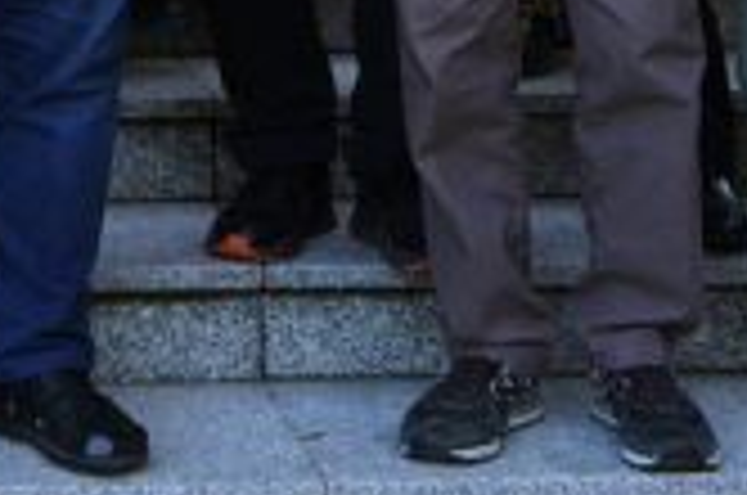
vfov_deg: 10.1
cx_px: -14
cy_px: -452
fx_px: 2609
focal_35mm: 126
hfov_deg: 16.0
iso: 250
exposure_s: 1/160
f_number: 4
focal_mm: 20
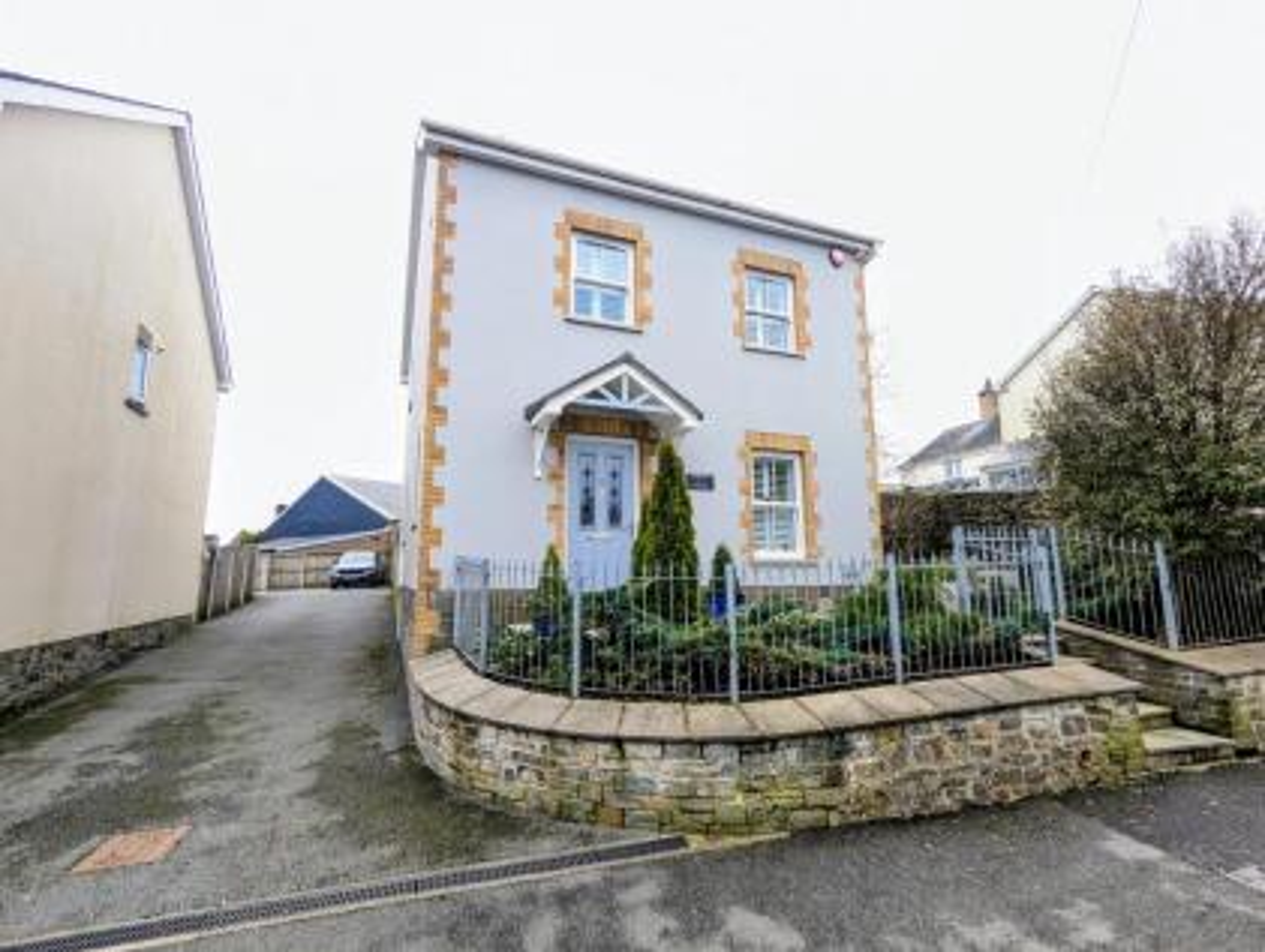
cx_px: 632
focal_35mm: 16
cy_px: 476
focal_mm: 2.35
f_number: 2.2
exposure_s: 1/90.1
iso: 73
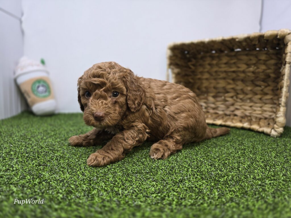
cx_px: 146
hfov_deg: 73.9
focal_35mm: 23
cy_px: 109
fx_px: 193
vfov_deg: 58.9
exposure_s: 1/120
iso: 64
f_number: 1.7
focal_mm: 6.3
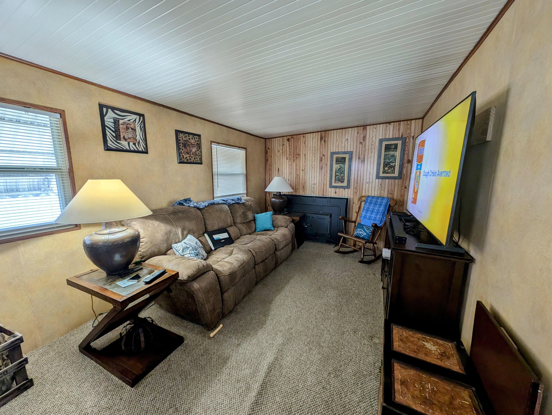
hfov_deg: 110.5
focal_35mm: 12
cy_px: 208
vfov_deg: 94.6
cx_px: 276
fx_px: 192
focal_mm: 2.23
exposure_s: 1/24
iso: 42
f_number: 1.95
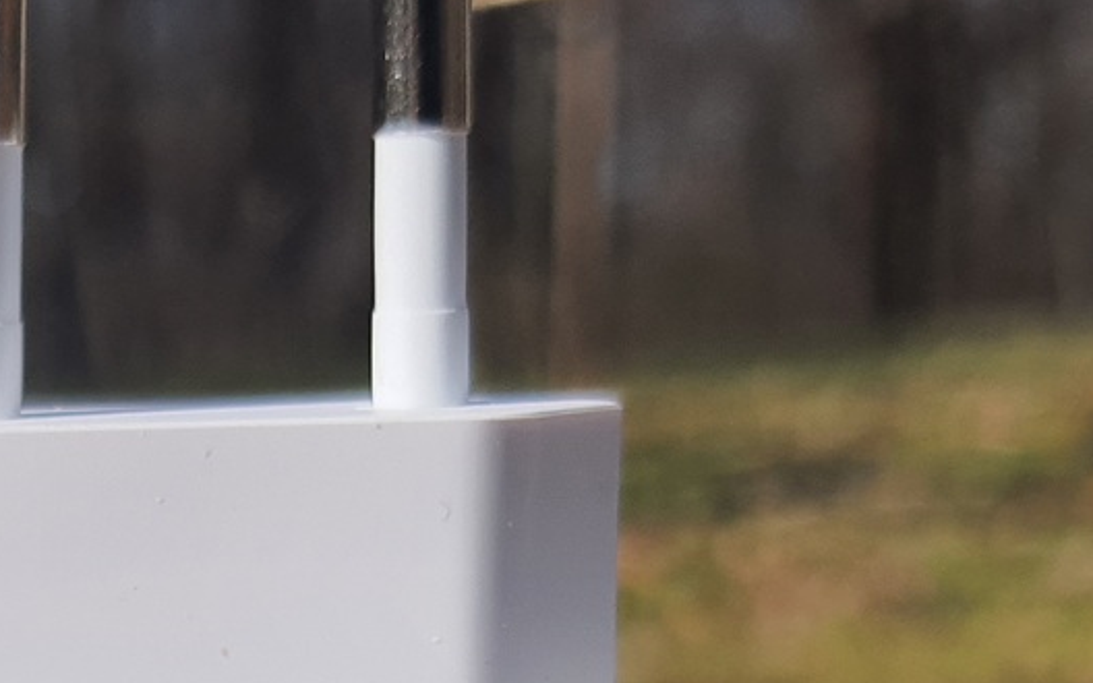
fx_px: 2800
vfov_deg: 12.9
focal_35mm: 94
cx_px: -70
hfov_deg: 21.1
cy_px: 1126
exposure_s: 1/5840
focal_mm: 4.32
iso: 50
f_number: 1.7
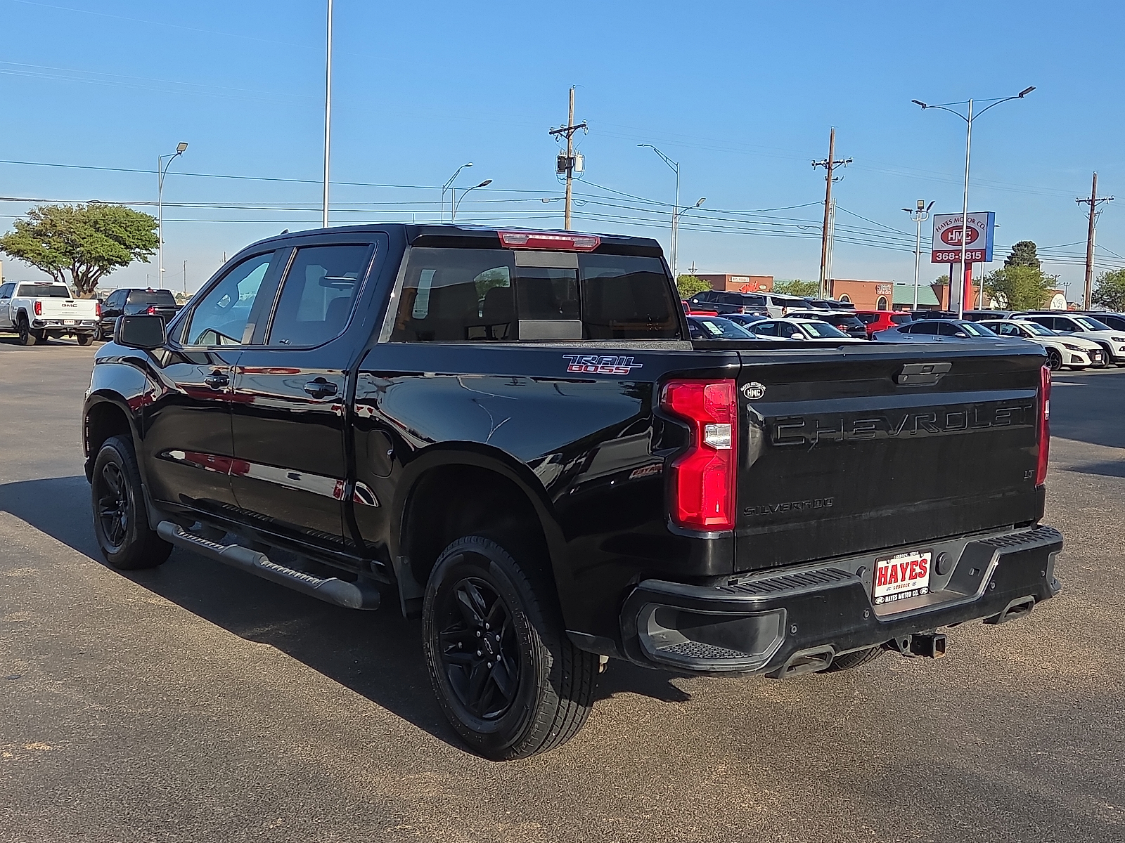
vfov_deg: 38.7
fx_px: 1202
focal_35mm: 37
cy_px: 422
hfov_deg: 50.1
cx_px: 562
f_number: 1.8
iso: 25
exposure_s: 1/1111
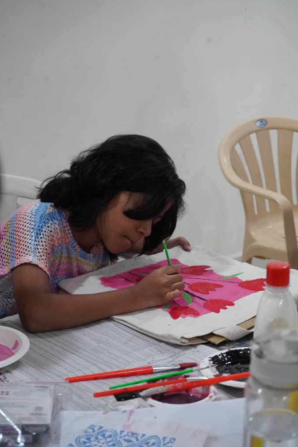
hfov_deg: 17.9
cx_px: 150
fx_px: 944
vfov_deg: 26.7
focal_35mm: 76
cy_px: 225
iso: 6400
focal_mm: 50
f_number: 5.6
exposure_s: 1/125
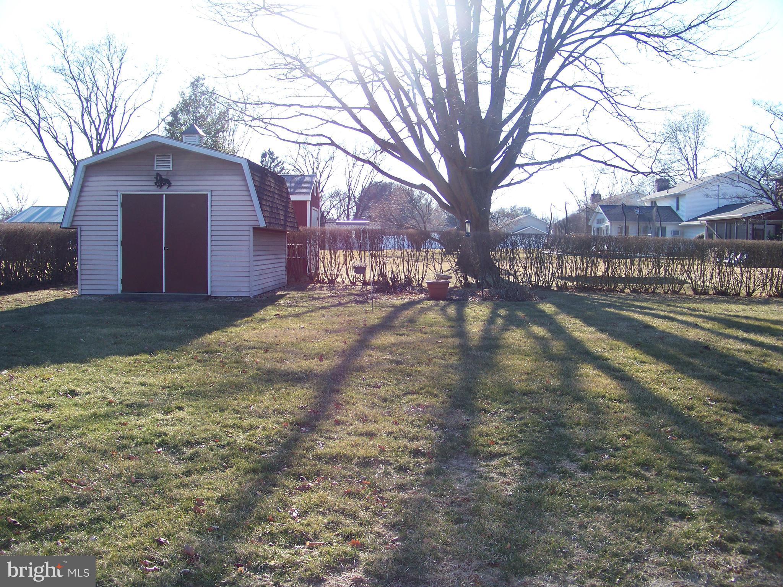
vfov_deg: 42.9
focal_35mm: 33
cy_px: 294
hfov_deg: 55.4
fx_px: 746
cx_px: 392
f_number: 2.8
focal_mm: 5.85
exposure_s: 1/320
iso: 64
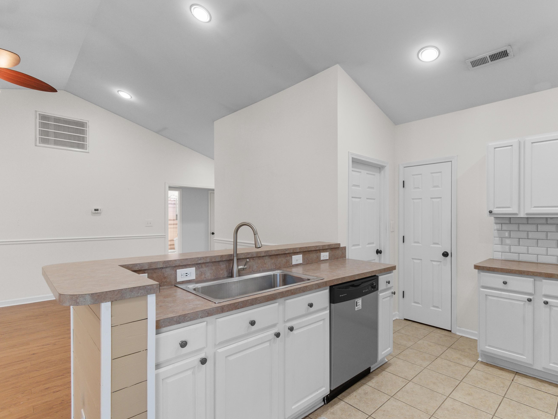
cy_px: 208
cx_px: 310
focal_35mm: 17
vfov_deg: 74.7
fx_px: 274
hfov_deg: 90.7
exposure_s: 1/1.25
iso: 100
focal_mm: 10
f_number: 4.5
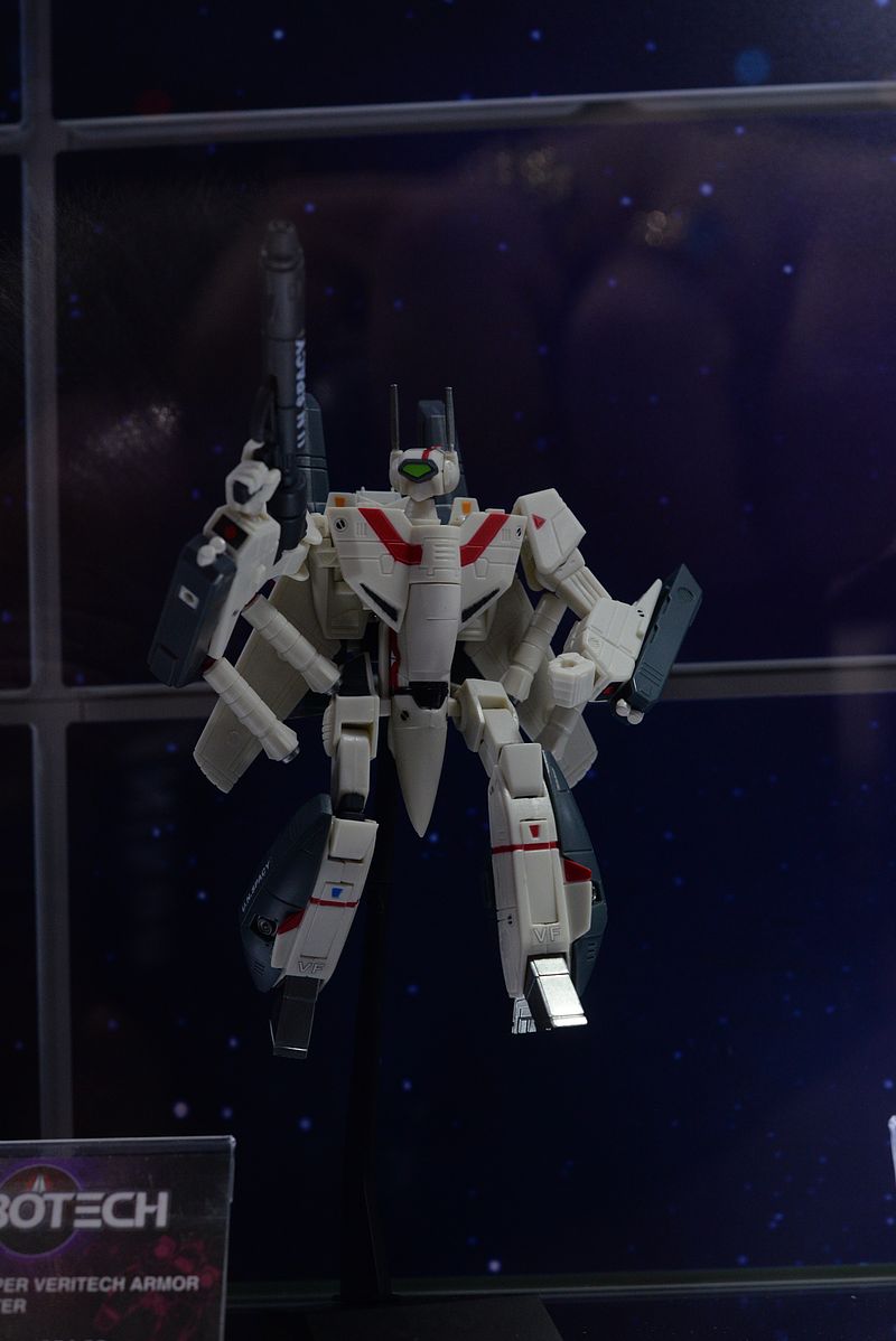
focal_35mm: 50
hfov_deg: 27.0
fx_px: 1864
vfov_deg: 39.6
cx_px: 448
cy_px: 670
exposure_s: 1/125
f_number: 6.3
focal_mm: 50
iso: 2000
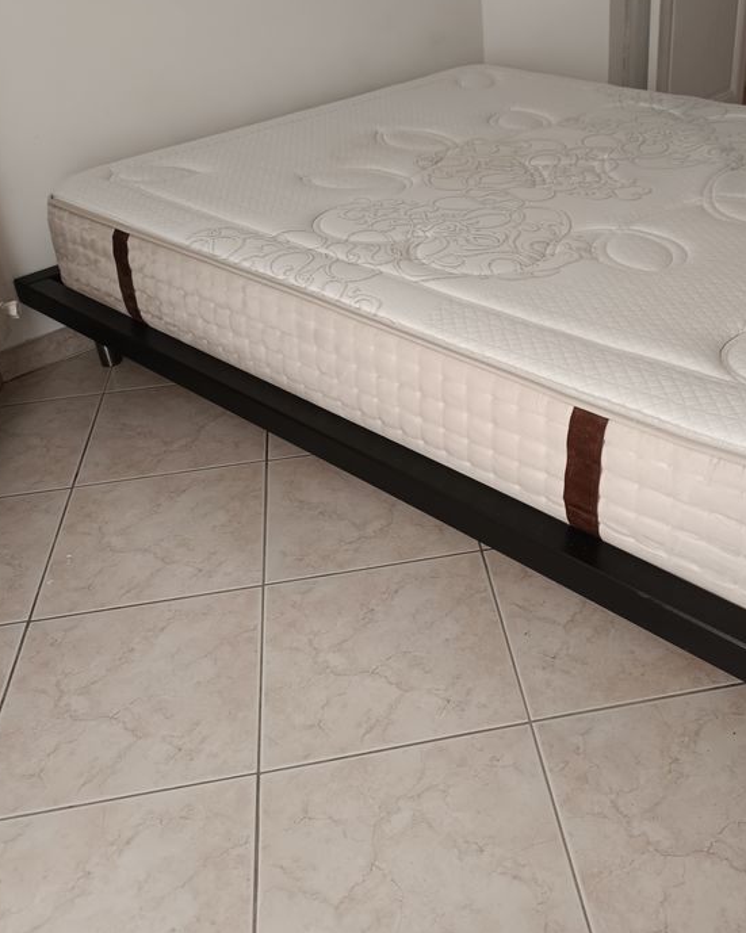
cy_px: 378
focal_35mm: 34
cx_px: 487
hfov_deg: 42.8
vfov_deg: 52.5
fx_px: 939
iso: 1593
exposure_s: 1/25
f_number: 1.65
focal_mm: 6.14
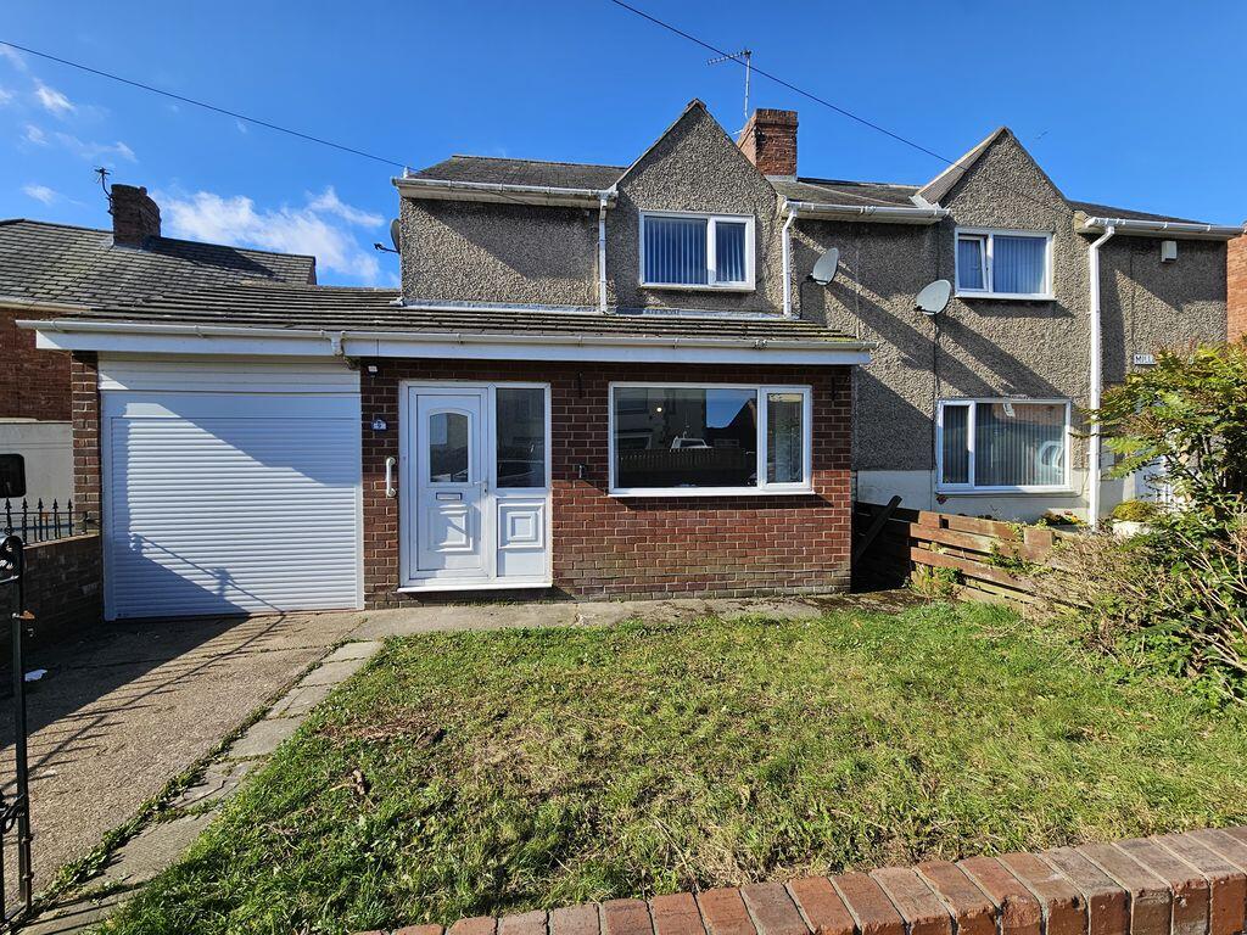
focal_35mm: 13
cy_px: 468
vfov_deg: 89.9
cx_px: 624
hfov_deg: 106.2
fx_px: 468
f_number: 2.2
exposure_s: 1/1410
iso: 50
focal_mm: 2.2
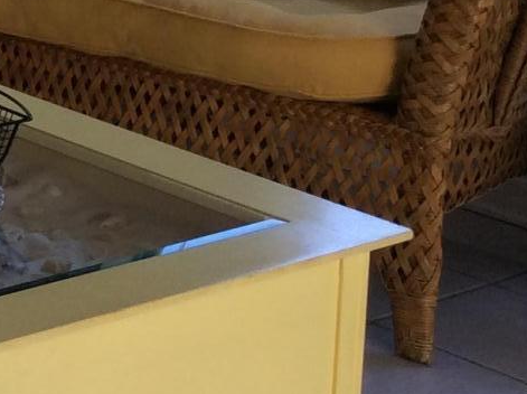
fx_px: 2129
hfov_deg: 12.9
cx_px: -408
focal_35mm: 140
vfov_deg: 10.4
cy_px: -90
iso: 40
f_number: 2.4
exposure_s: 1/120
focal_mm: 3.3
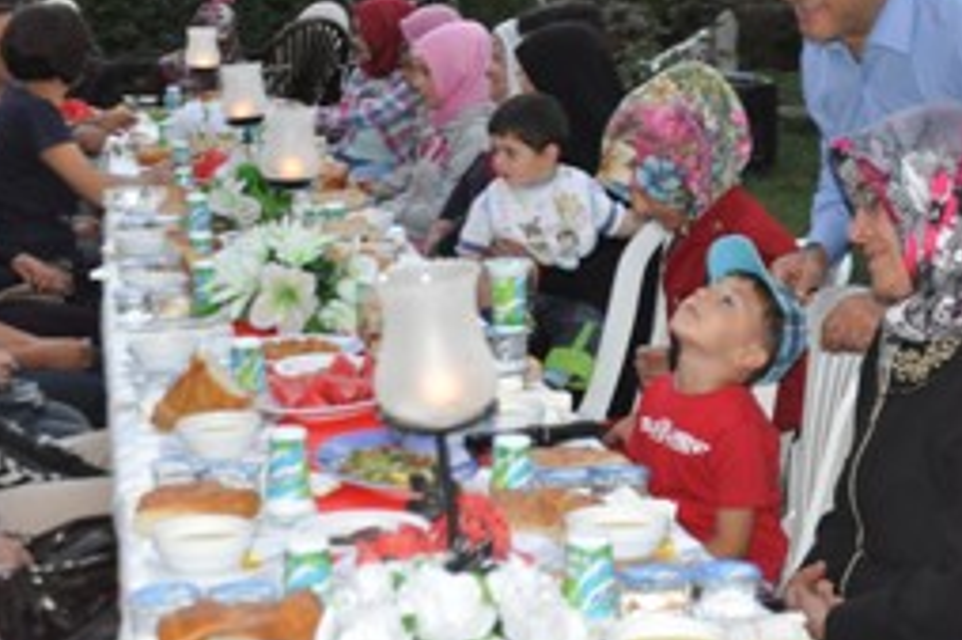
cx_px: 401
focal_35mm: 90
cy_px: 295
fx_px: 2403
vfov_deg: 15.2
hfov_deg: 22.6
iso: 1250
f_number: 4.5
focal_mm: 34
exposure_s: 1/60
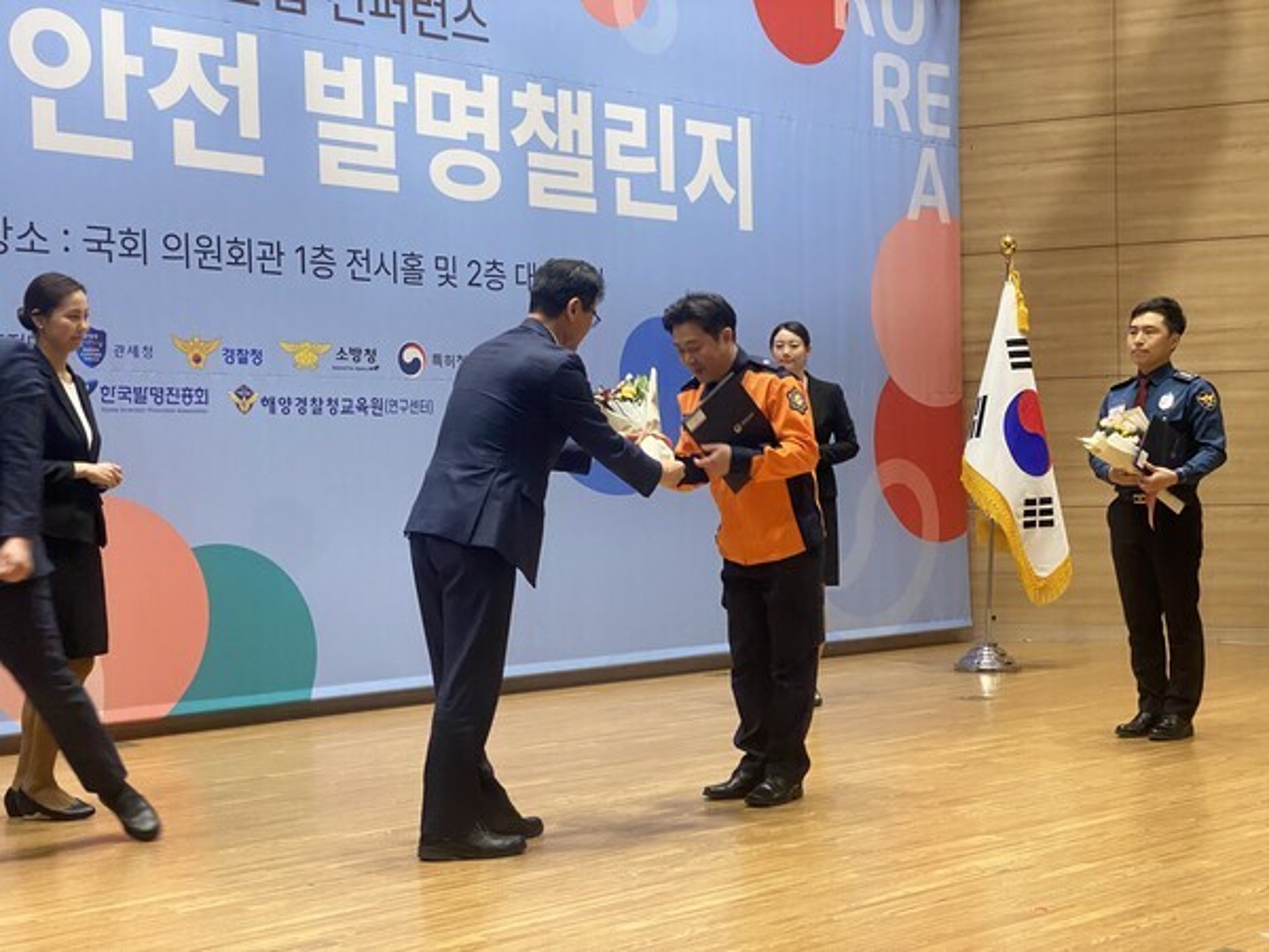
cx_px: 634
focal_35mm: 52
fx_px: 1906
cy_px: 476
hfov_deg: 36.8
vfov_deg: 28.0
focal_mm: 6
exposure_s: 1/60
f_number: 2
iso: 250
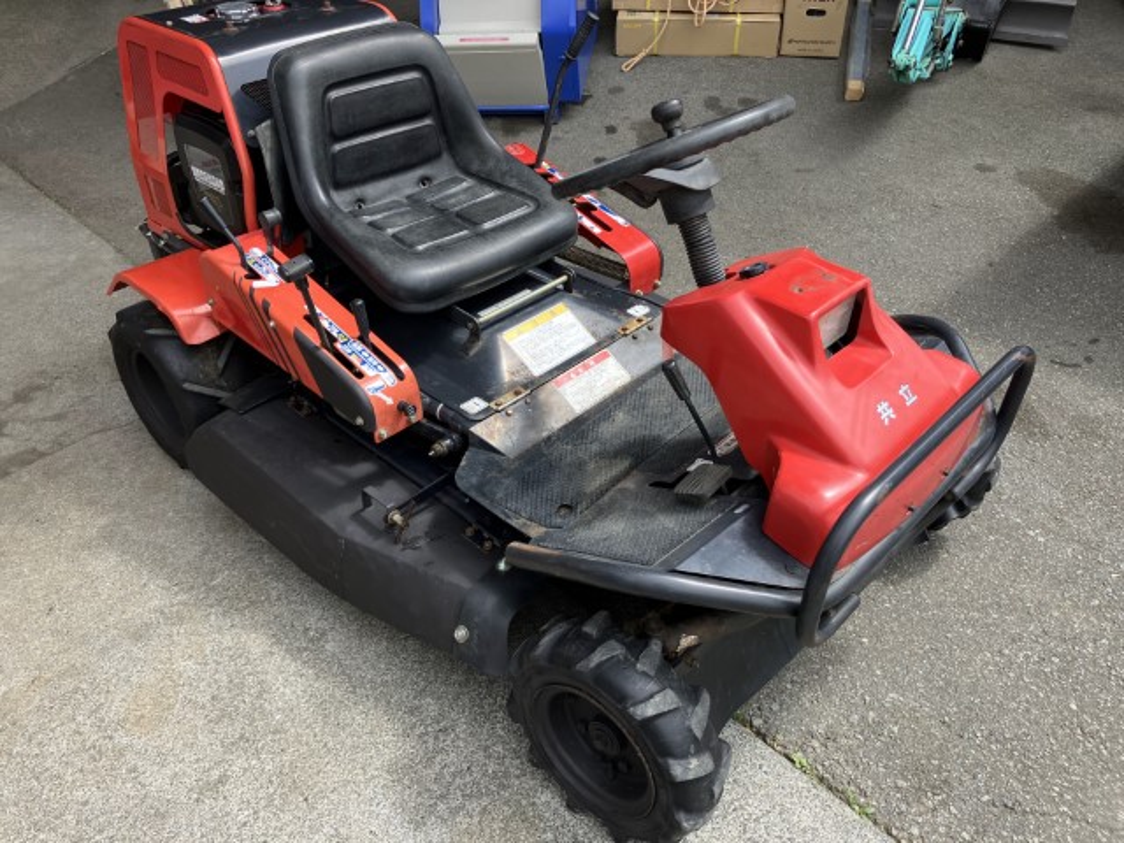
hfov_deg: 63.4
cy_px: 422
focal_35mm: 28
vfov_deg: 49.7
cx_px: 562
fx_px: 909
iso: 32
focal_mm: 3.99
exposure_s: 1/450
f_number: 1.8
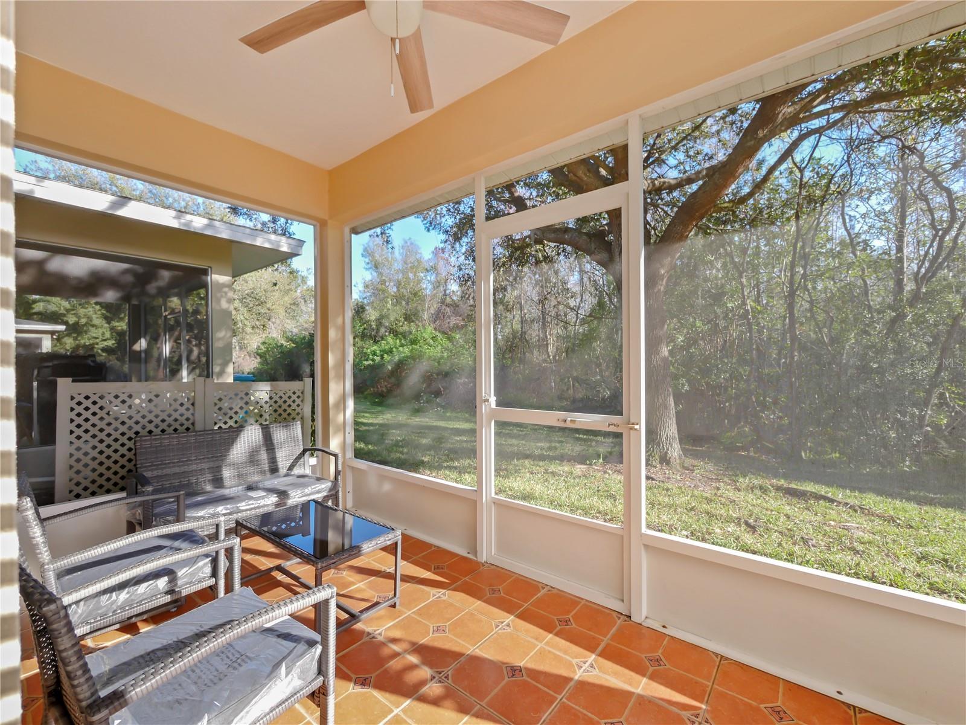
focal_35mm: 14
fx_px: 391
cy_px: 362
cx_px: 483
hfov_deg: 102.1
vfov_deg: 85.7
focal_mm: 7
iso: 200
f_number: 4.5
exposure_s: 1/125
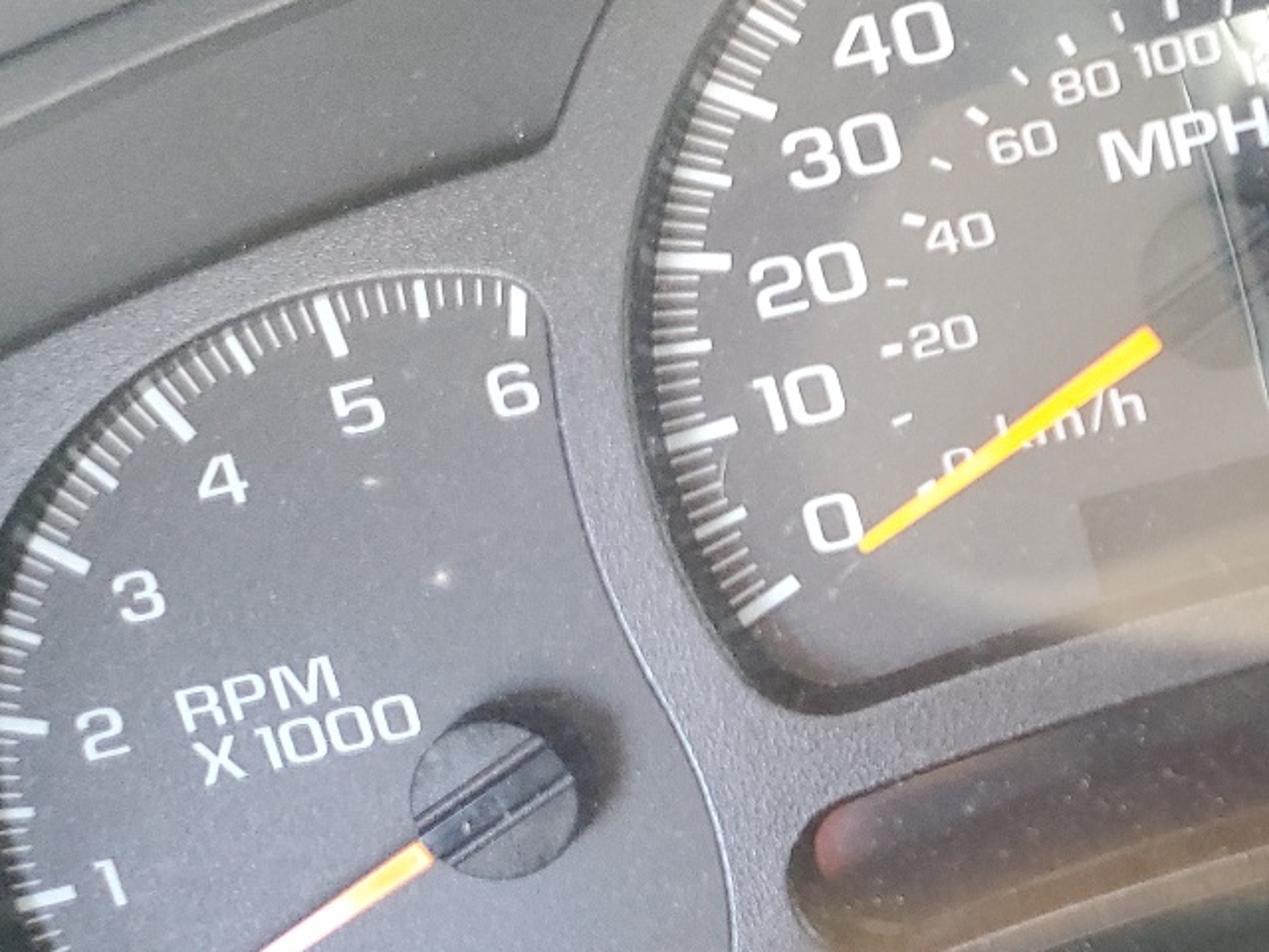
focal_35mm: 65
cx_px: 1428
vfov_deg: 22.6
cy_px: 520
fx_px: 2383
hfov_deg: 27.1
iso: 156
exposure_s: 1/60.2
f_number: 1.5
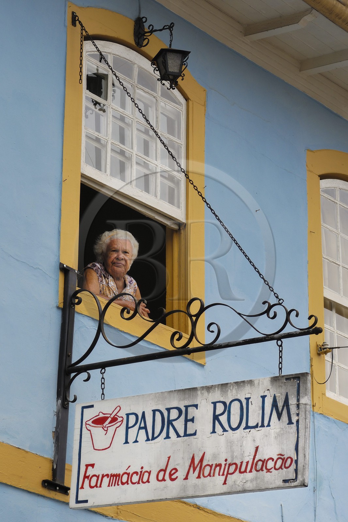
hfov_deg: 14.0
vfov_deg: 20.9
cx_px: 174
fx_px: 1414
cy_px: 261
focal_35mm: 98
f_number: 5.6
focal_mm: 65
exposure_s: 1/125
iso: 100
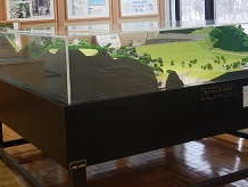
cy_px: 42
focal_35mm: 55
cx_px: 80
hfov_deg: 34.5
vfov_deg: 26.2
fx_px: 394
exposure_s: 1/30
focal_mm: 4.3
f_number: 2.8
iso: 125
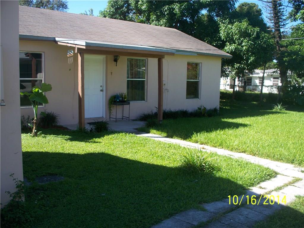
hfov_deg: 51.4
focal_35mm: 36
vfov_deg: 39.7
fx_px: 316
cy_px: 114
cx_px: 152
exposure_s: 1/400
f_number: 2.8
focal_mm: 7.54
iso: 64
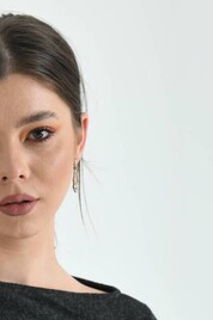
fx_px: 1397
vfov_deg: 12.7
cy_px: 404
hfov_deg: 8.7
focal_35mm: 157
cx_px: -7
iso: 100
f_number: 6.3
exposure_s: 1/125
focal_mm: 56
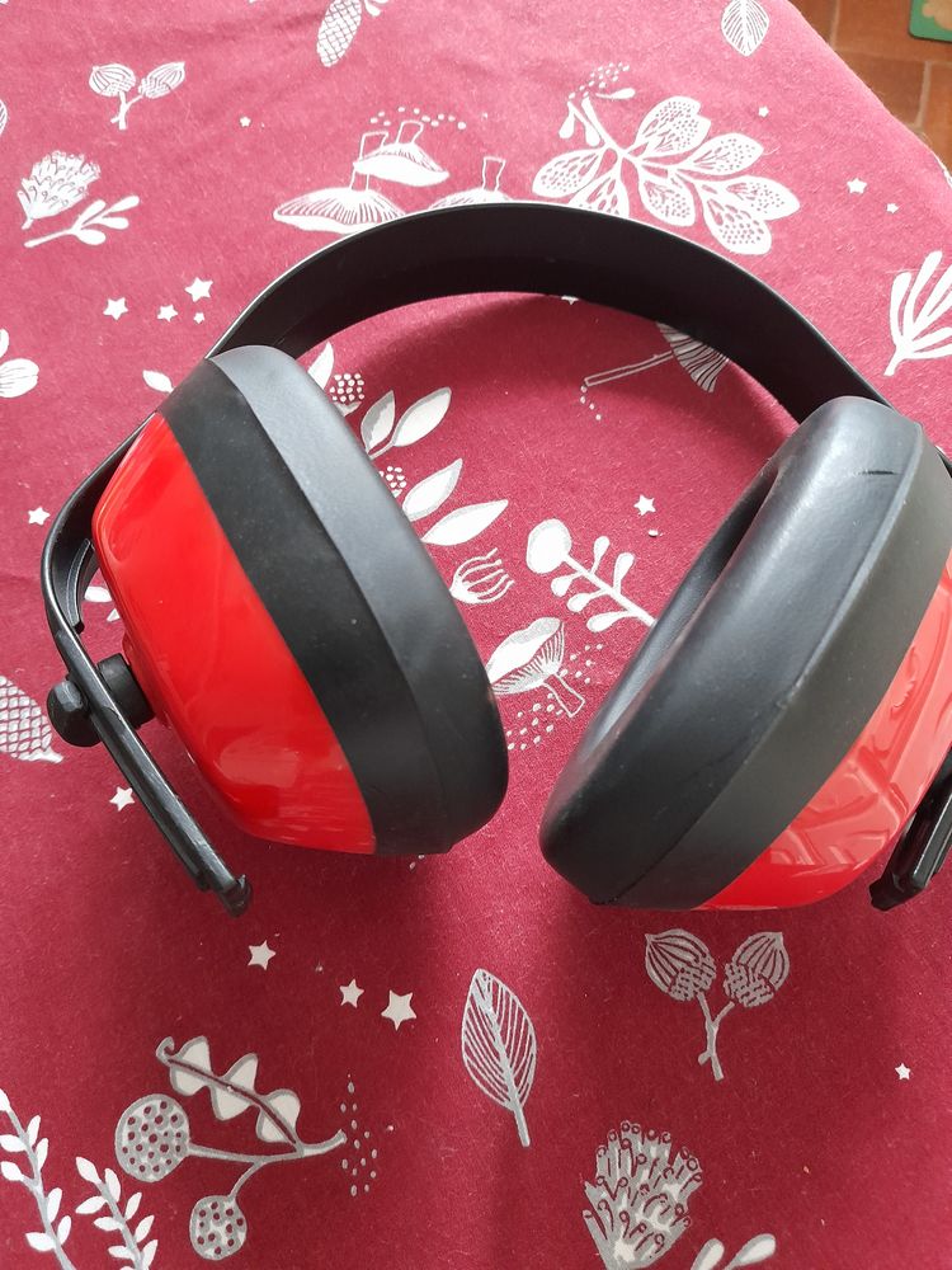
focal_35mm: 25
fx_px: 917
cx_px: 476
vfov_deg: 69.4
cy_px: 635
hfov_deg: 54.9
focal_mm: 4.6
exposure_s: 1/25
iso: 640
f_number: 2
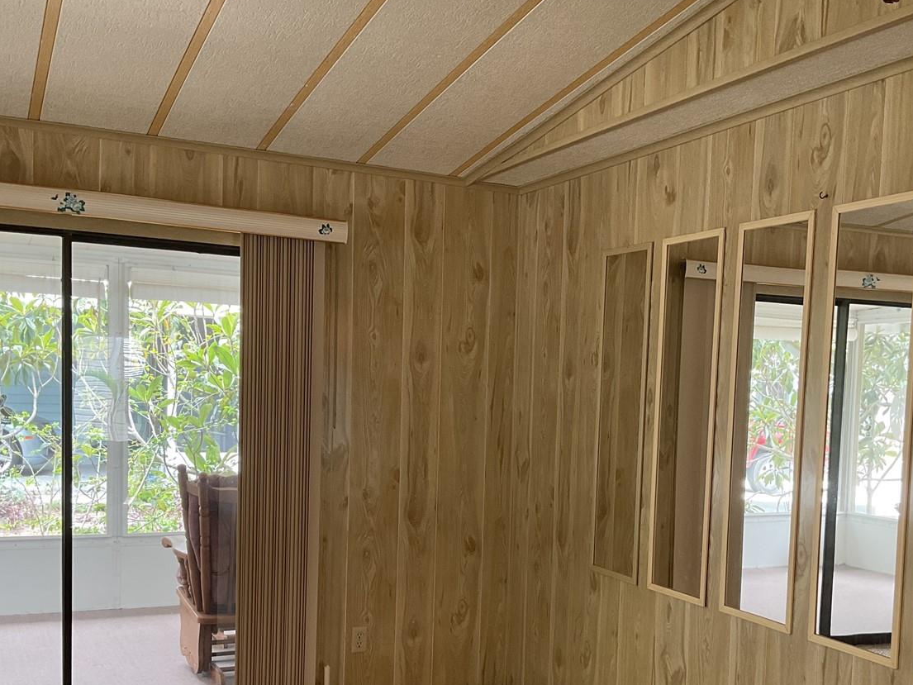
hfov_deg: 44.6
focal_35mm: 42
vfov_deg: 33.9
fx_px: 1108
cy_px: 478
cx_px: 528
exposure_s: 1/60
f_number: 1.8
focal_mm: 3
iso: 64
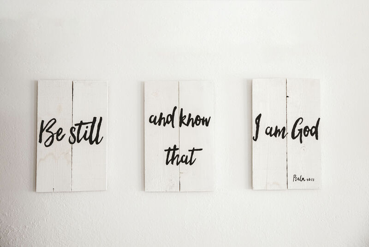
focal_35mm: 42
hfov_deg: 46.4
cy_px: 124
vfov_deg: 31.9
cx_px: 184
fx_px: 431
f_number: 2.8
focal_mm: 42
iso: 1000
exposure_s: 1/200
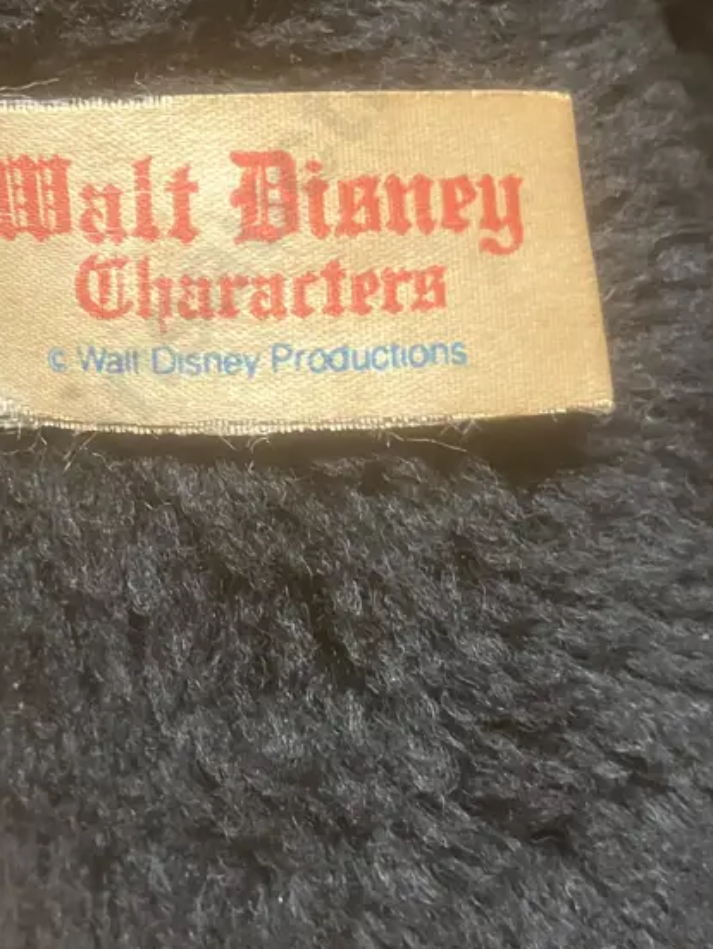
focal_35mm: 52
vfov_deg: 36.5
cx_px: 165
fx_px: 1426
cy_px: 346
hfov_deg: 27.6
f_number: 1.8
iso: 400
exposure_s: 1/37
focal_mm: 3.99
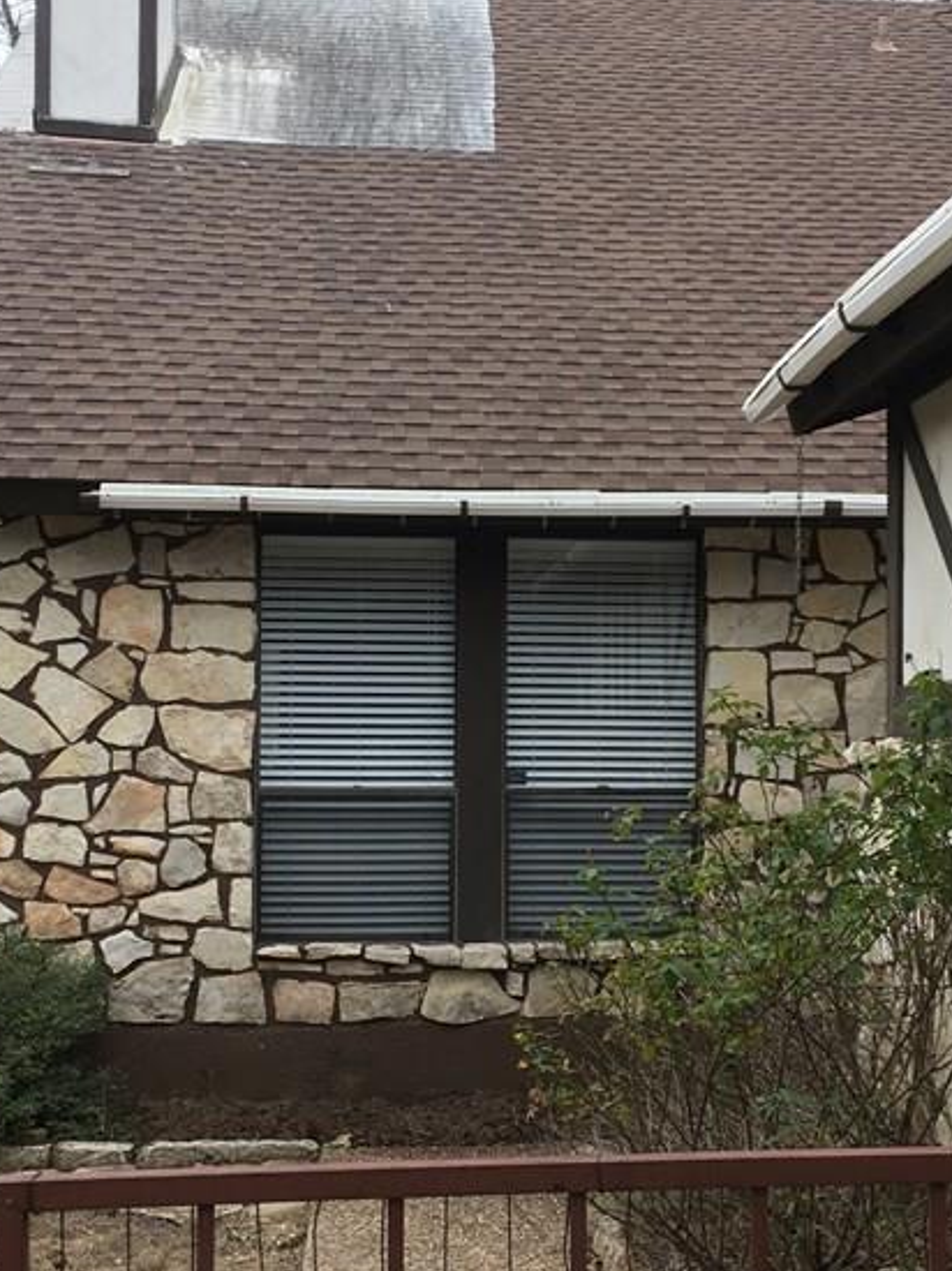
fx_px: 1982
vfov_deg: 35.5
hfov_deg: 26.9
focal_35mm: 54
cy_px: 700
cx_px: 594
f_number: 2.2
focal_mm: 4.15
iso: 25
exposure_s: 1/195
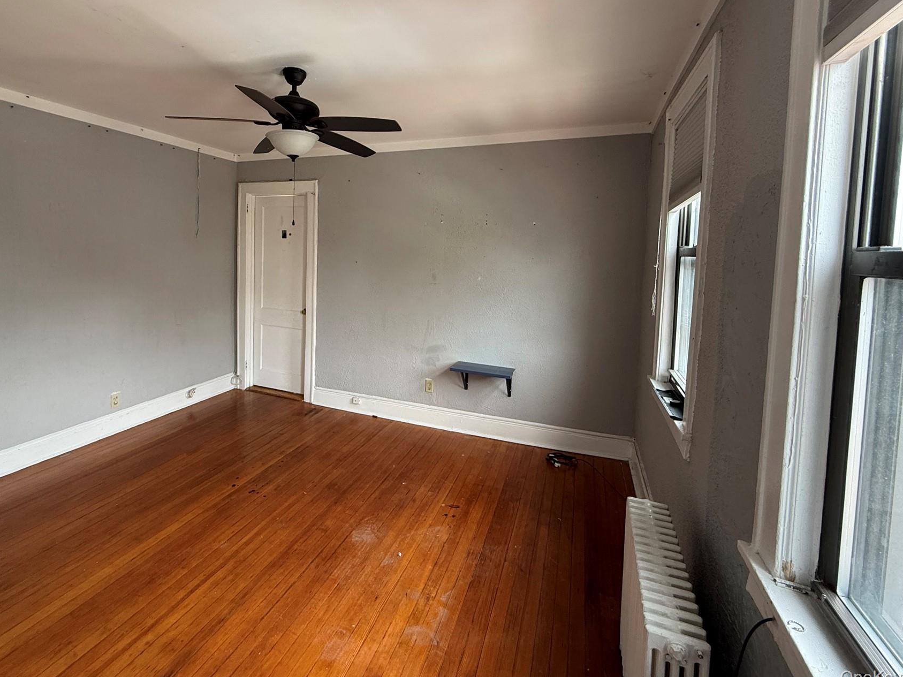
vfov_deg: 74.1
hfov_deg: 90.7
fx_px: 443
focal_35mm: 17
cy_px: 279
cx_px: 401
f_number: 2.2
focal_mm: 2.22
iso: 200
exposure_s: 1/99
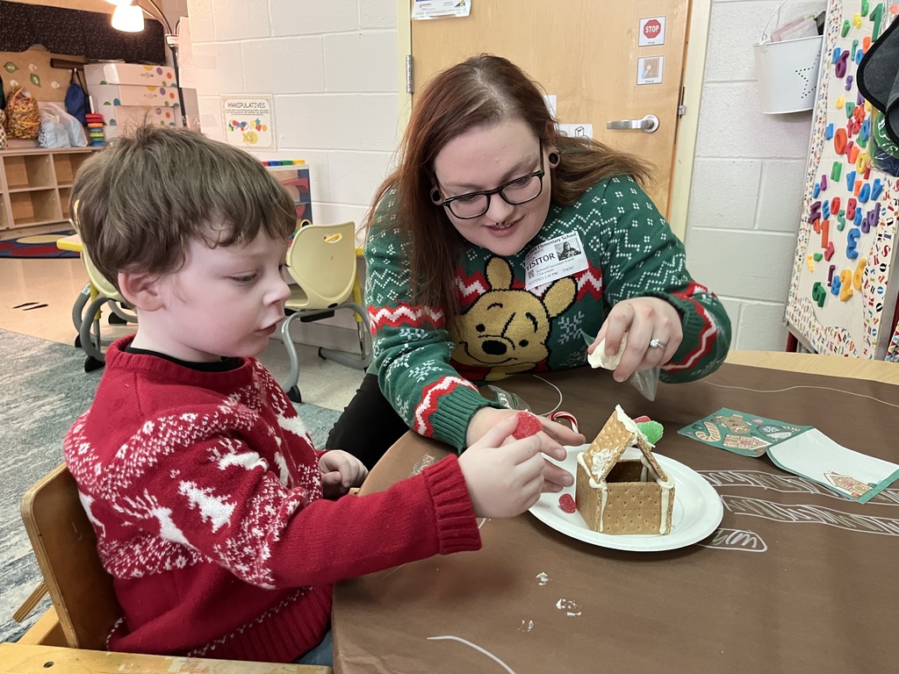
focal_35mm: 26
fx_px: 675
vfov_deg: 53.1
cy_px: 337
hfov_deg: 67.3
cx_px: 450
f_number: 1.6
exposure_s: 1/60
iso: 320
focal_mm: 5.1
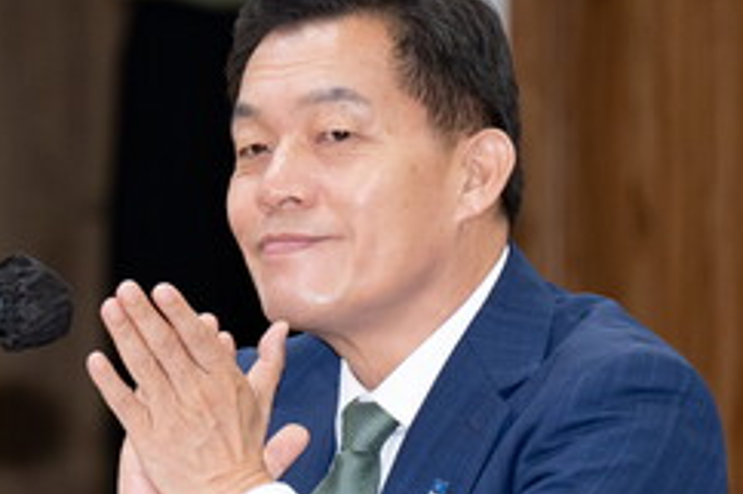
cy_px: 379
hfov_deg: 4.6
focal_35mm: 446
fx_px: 9198
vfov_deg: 3.1
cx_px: 28
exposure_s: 1/200
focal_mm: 180
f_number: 4.5
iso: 2000
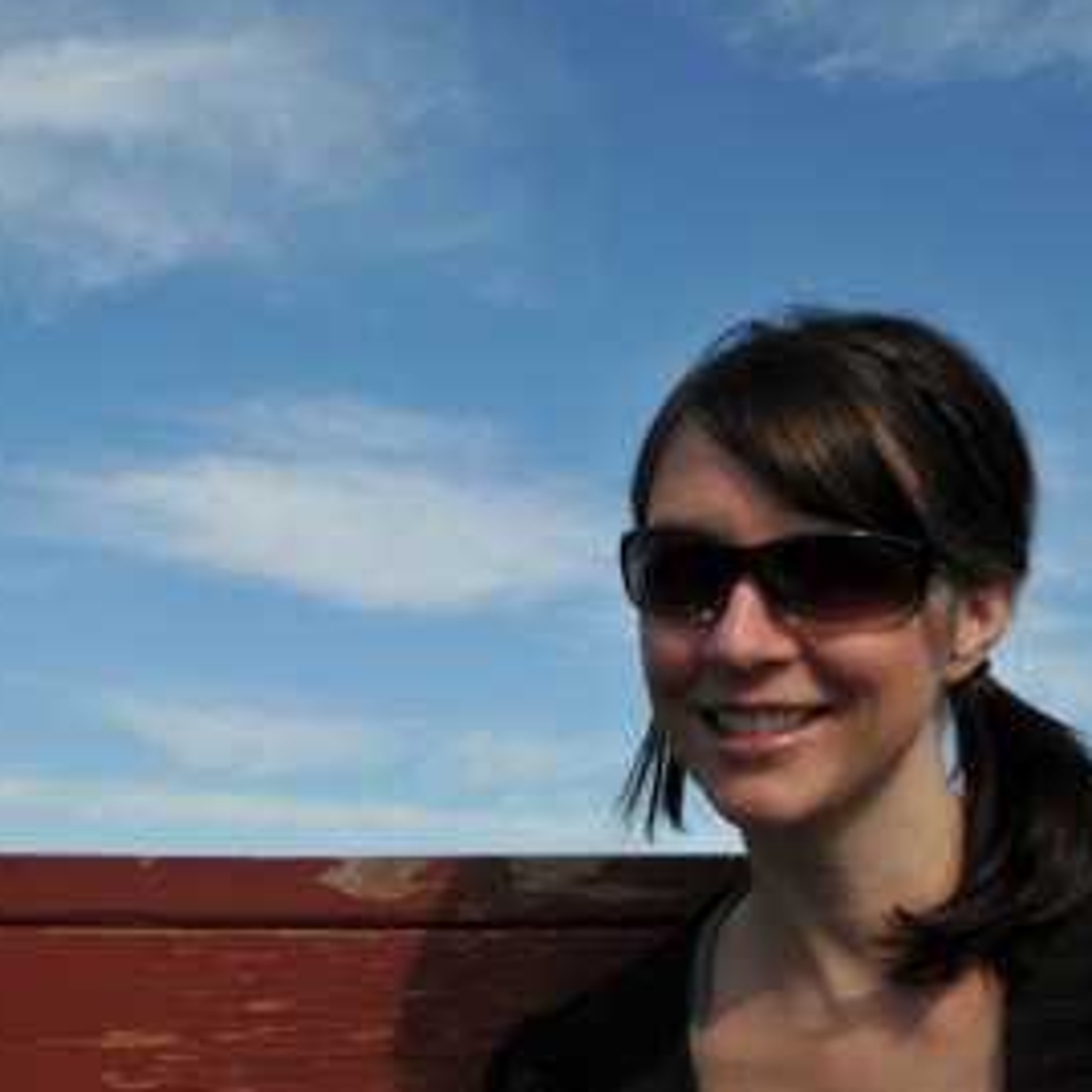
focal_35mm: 51
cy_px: 556
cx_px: 755
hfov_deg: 33.0
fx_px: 1820
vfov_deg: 33.4
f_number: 11
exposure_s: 1/500
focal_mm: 24
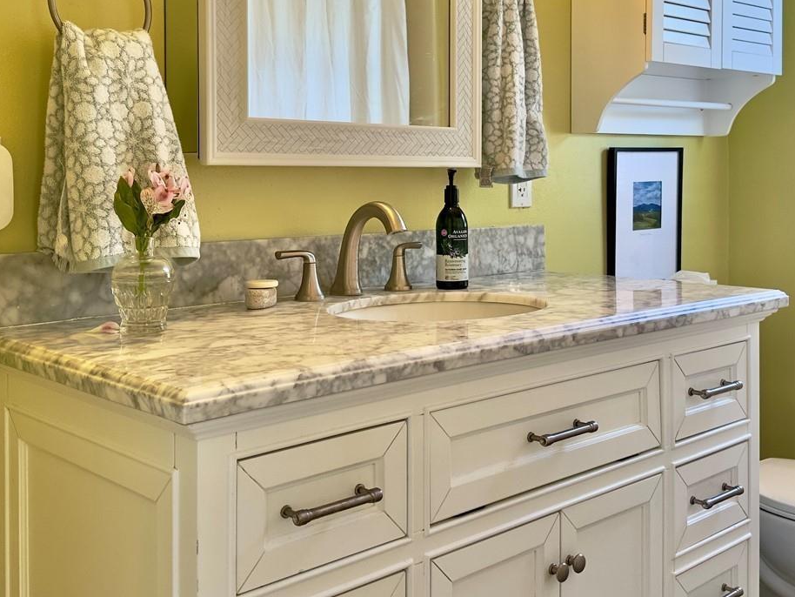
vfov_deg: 34.0
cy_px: 186
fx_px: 965
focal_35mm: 42
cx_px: 398
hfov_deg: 44.8
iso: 200
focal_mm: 6.86
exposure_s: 1/120
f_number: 1.78
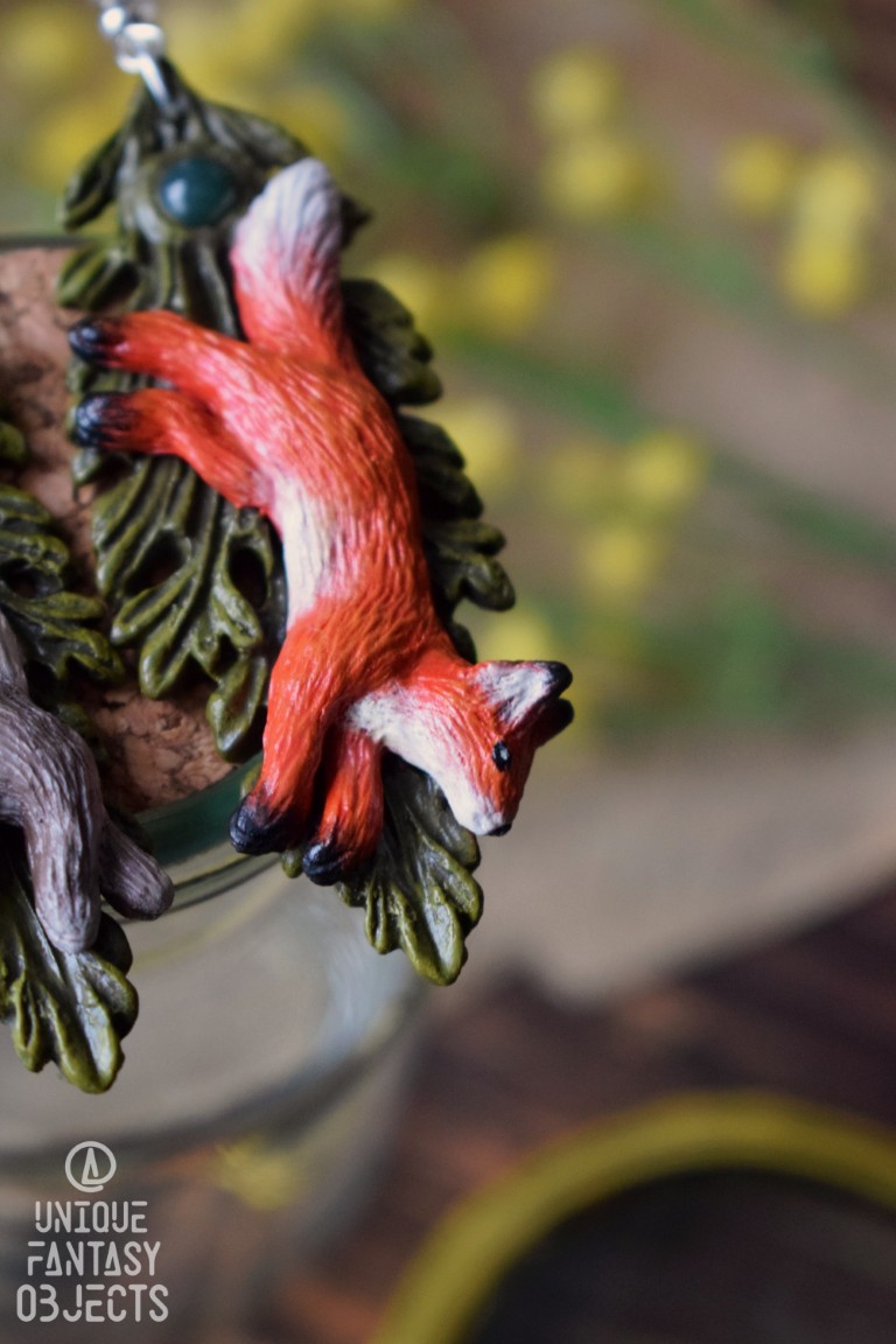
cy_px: 672
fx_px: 3080
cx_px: 448
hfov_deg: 16.6
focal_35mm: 82
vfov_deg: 24.6
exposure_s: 1/60
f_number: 5.6
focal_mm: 55
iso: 3600
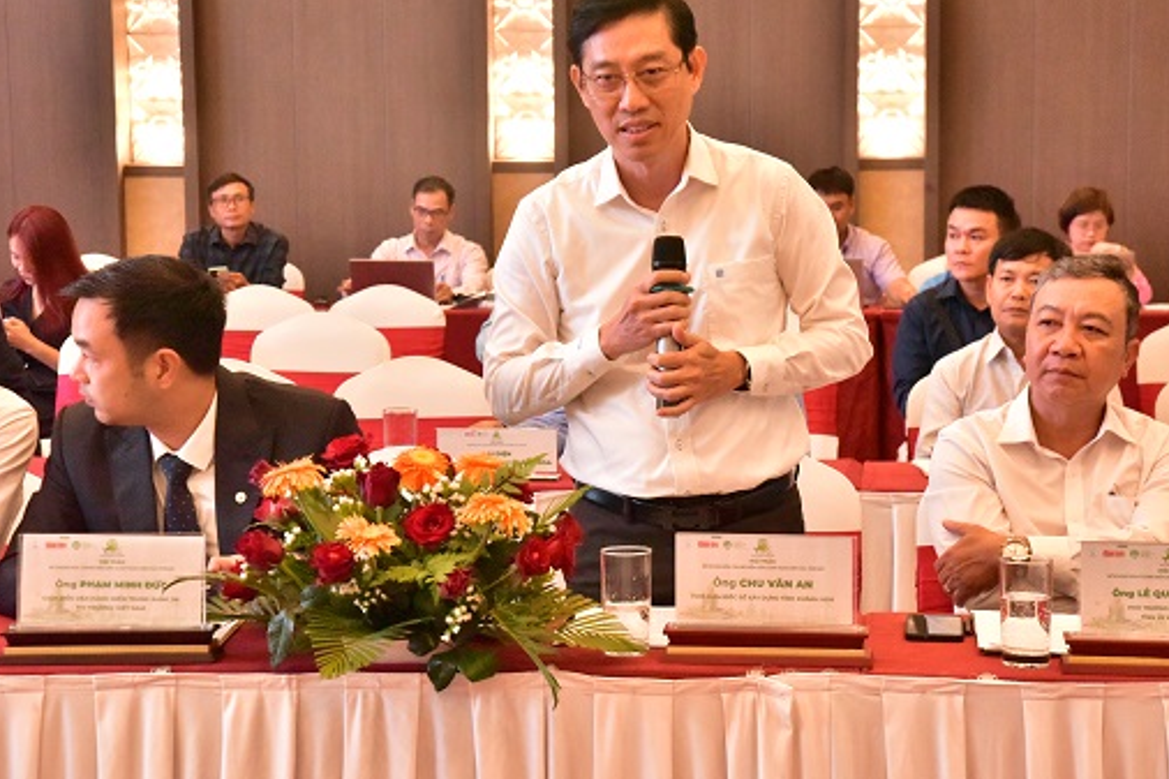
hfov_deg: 22.9
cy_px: 333
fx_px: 2889
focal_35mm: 89
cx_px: 661
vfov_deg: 15.3
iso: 12800
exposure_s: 1/60
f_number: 9
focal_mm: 75
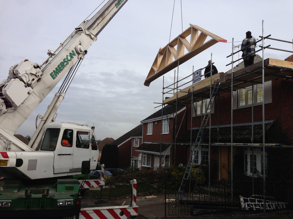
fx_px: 279
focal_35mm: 33
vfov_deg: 42.9
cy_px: 110
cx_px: 146
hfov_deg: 55.4
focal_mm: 4.13
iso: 50
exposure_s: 1/1261
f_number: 2.4
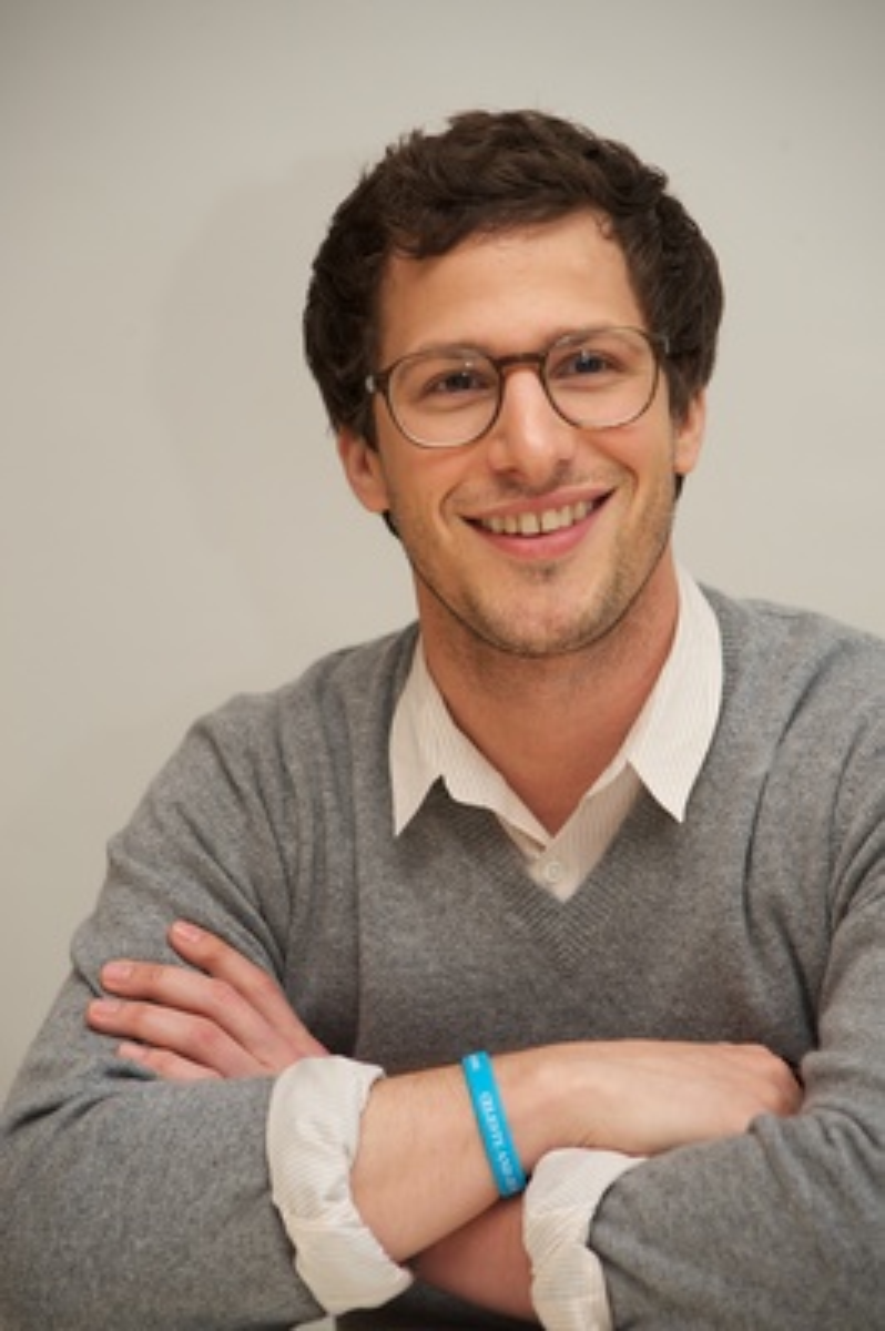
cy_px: 666
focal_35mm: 120
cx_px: 442
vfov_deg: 17.1
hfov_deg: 11.4
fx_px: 4432
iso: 500
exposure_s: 1/60
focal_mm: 120
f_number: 5.6
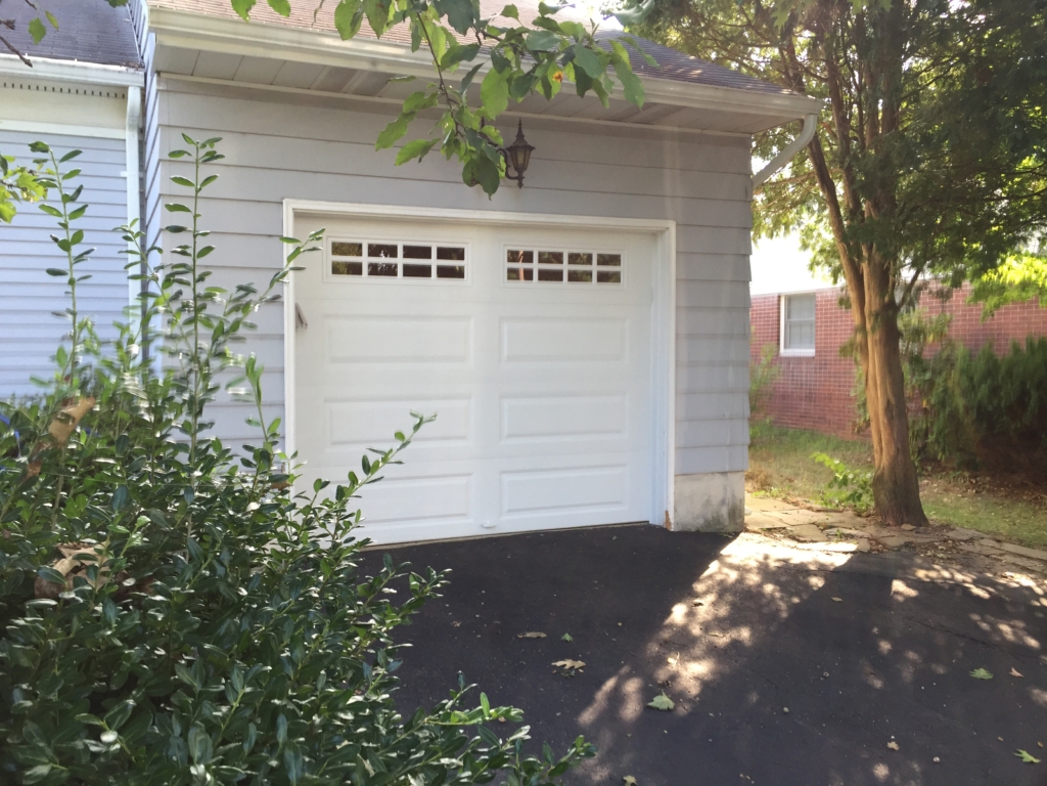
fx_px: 877
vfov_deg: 48.2
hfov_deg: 61.7
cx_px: 524
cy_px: 393
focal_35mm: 29
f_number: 2.2
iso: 64
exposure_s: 1/120
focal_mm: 4.15
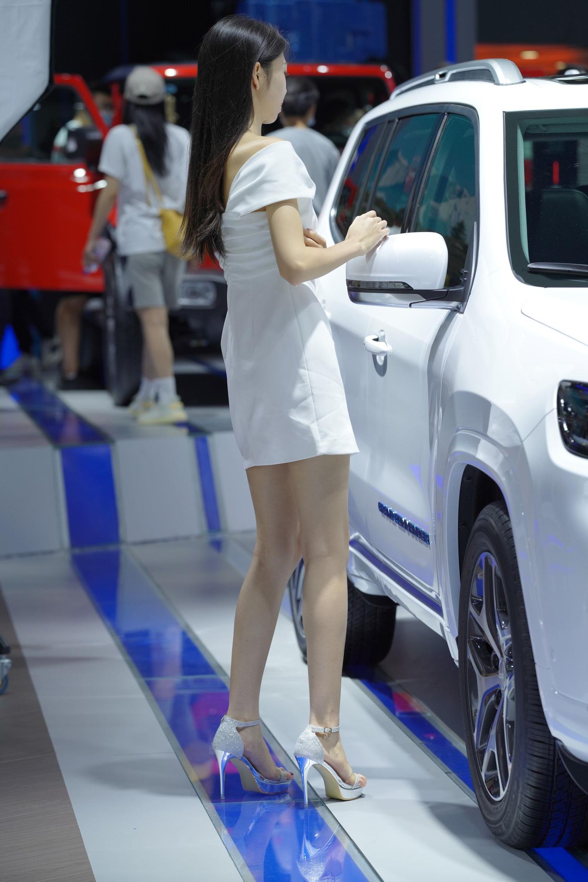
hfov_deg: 10.2
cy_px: 441
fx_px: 3307
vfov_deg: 15.2
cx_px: 294
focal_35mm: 135
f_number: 4.5
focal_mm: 135
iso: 400
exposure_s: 1/320
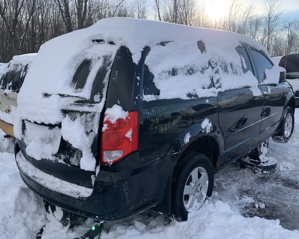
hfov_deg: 62.2
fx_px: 248
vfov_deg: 51.5
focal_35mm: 28
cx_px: 156
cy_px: 122
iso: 25
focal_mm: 4.25
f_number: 1.8
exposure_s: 1/1250
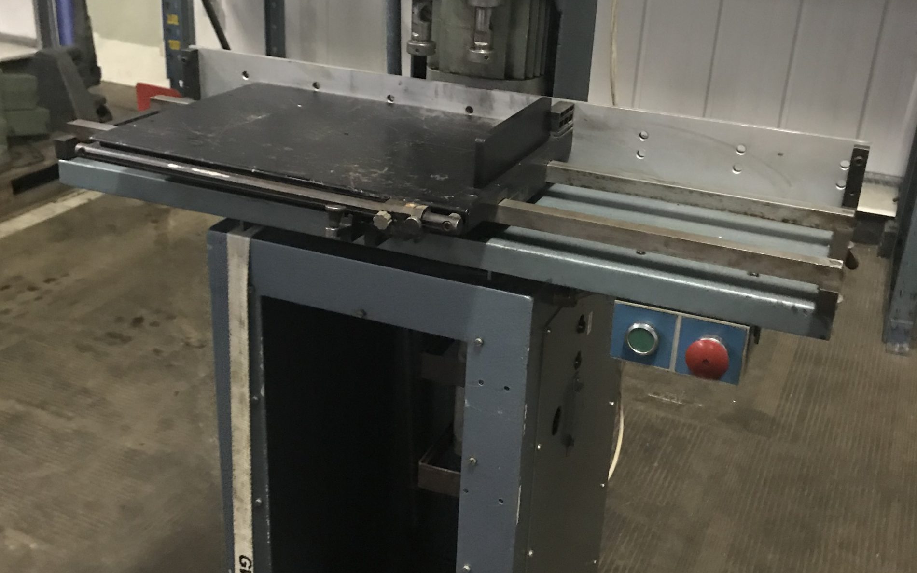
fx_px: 1000
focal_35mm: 40
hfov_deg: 49.3
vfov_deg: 32.0
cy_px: 258
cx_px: 456
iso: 80
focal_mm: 3.99
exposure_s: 1/4
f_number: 1.8
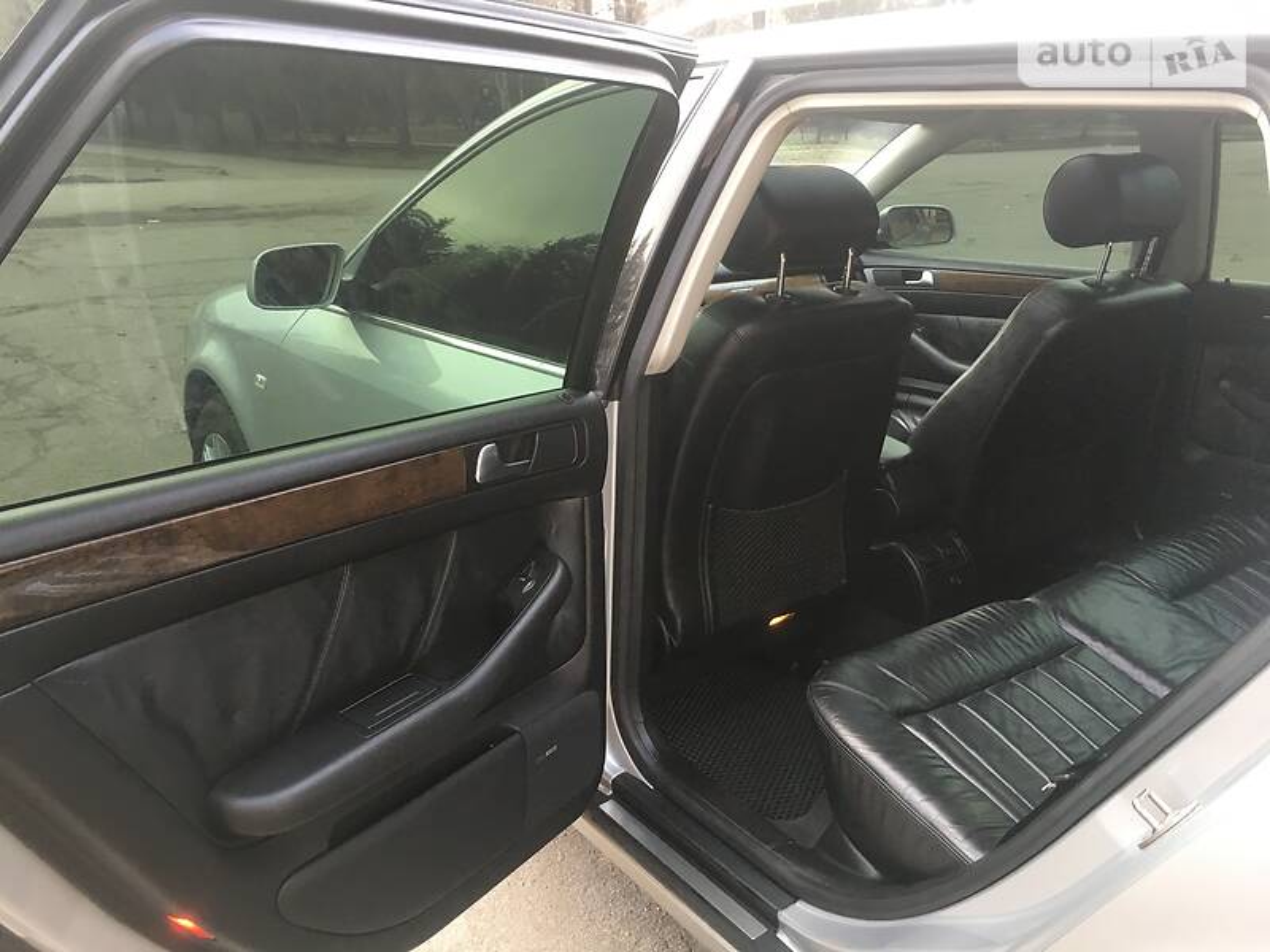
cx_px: 635
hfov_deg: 61.7
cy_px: 476
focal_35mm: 29
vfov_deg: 48.2
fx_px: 1064
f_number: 2.2
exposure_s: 1/33
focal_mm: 4.2
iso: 50
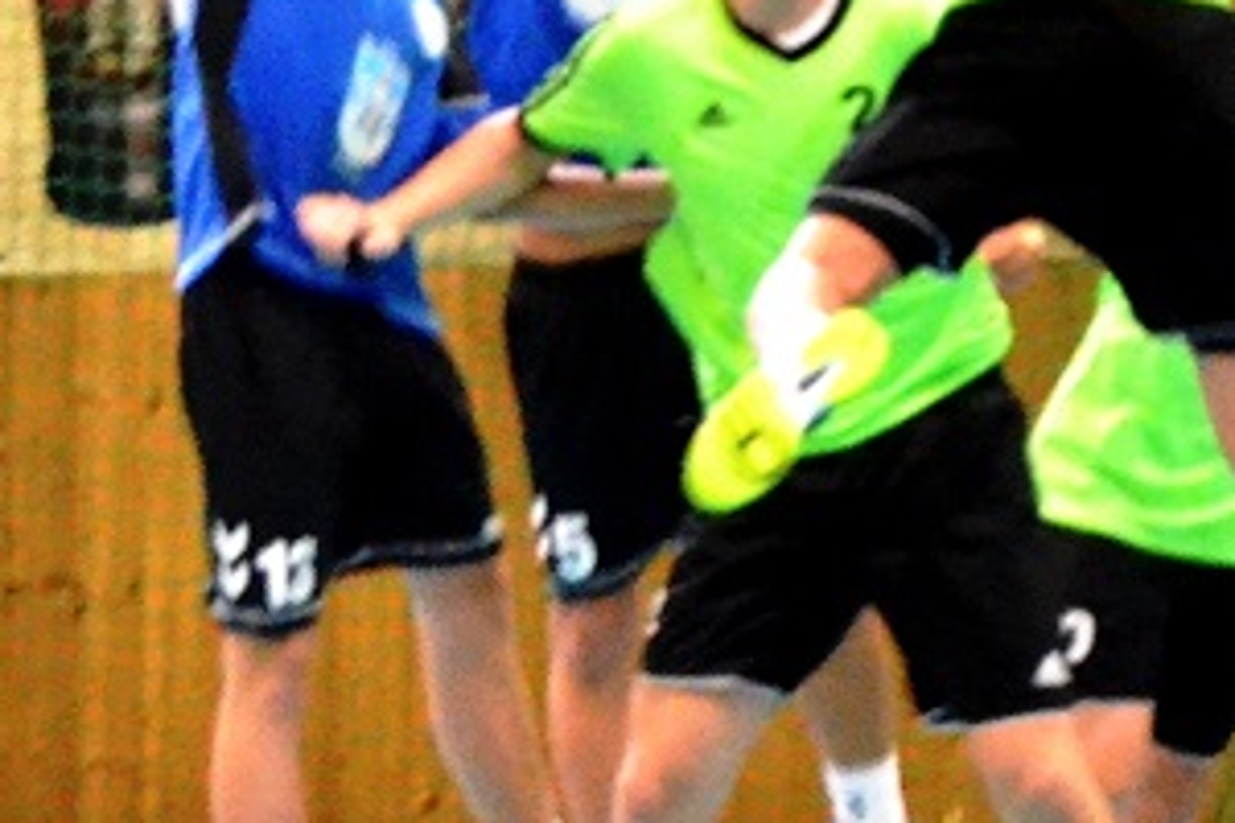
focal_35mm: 629
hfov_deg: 3.3
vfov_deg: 2.2
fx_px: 21576
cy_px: 387
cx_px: -119
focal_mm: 105
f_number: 5.6
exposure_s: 1/250
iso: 5600
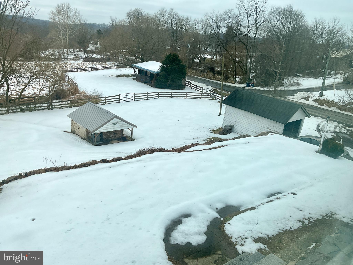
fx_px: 296
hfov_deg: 61.7
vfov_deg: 48.2
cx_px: 176
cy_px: 132
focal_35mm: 29
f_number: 1.8
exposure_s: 1/2427
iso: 16
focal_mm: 3
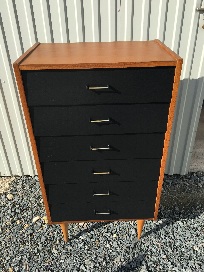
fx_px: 228
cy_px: 136
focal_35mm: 29
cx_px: 102
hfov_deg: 48.2
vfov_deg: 61.7
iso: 25
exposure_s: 1/1068
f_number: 2.2
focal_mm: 4.15
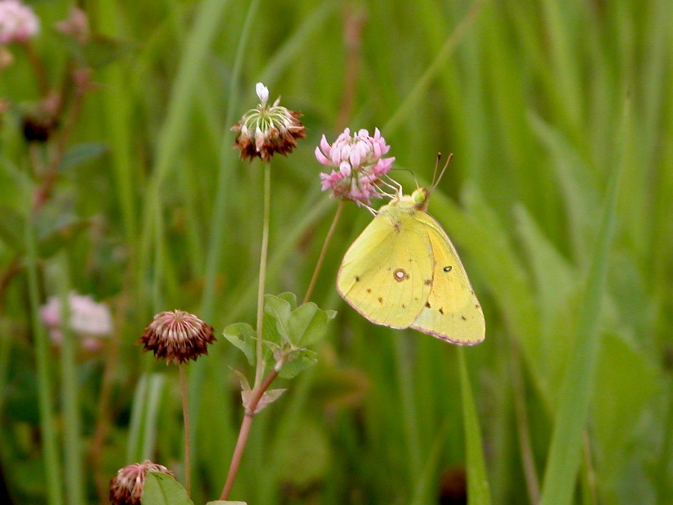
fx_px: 5444
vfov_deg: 5.3
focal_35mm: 280
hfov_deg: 7.1
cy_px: 252
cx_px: 336
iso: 100
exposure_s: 1/567
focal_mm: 71.2
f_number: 4.2
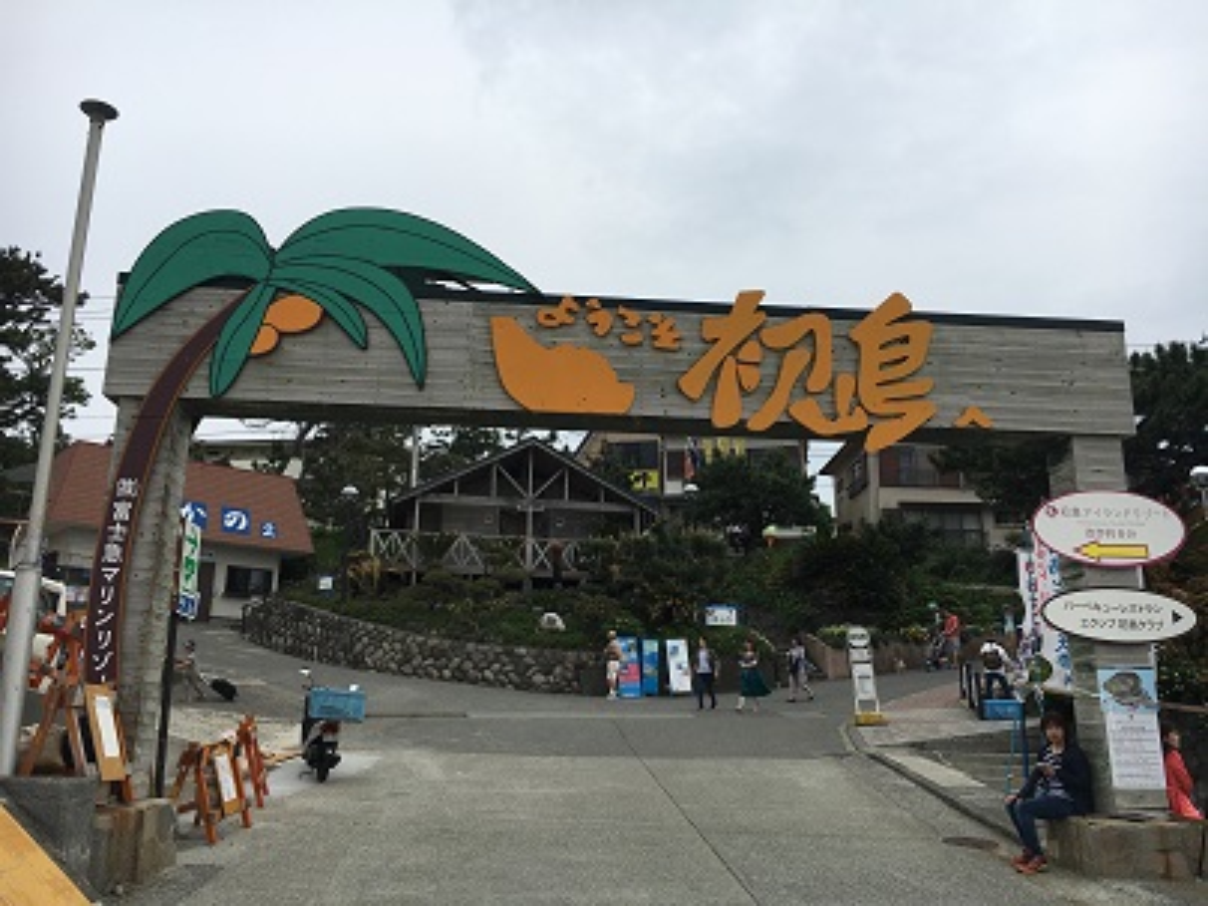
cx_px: 604
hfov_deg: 61.7
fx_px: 1012
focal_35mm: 29
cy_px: 453
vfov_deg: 48.2
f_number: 2.2
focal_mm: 4.15
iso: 25
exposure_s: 1/1672
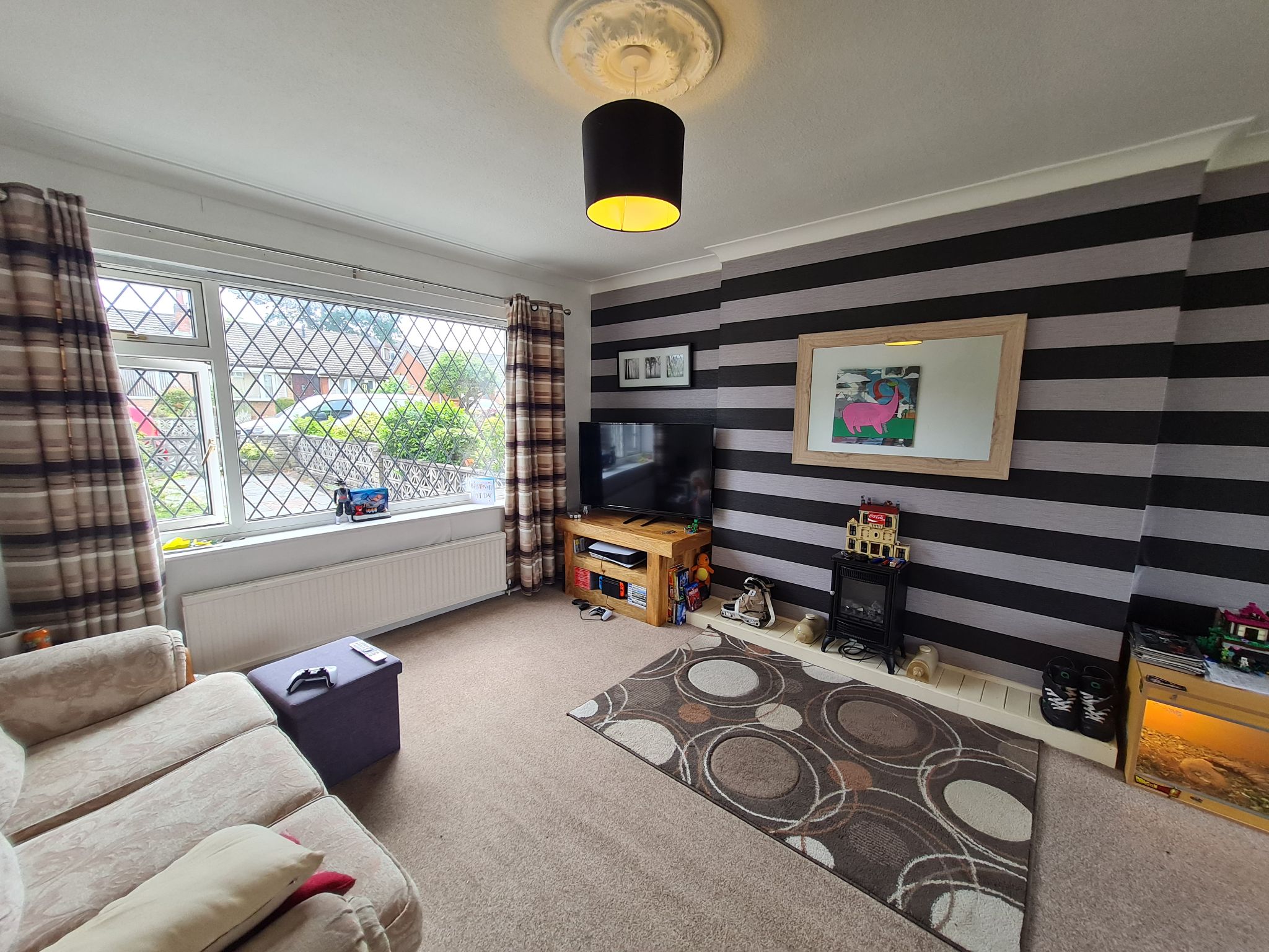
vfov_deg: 89.9
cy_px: 476
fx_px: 477
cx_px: 634
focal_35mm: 13
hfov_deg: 106.2
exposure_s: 1/100
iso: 64
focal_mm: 1.74
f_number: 2.2
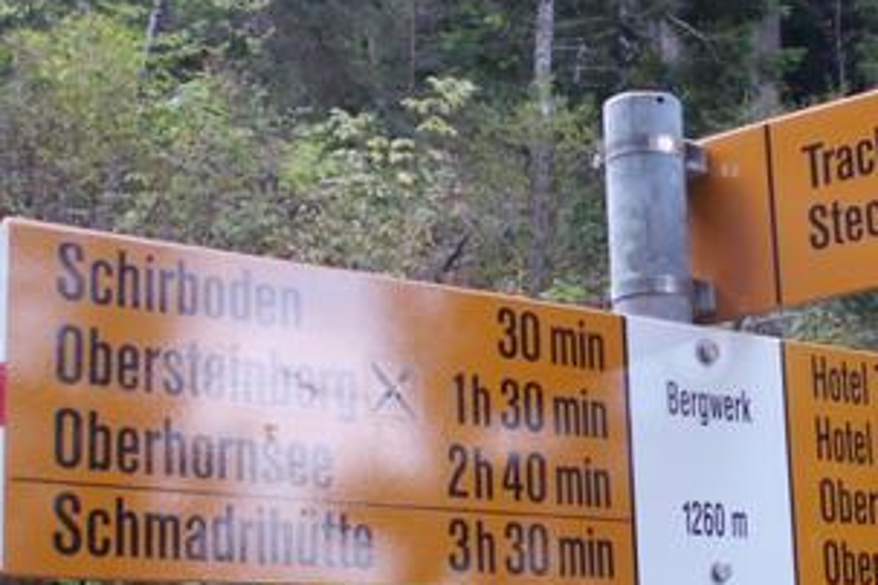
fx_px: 1878
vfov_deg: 17.7
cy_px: 316
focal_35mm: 77
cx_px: 739
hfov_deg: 25.7
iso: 50
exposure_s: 1/50
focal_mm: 5.86
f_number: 2.8
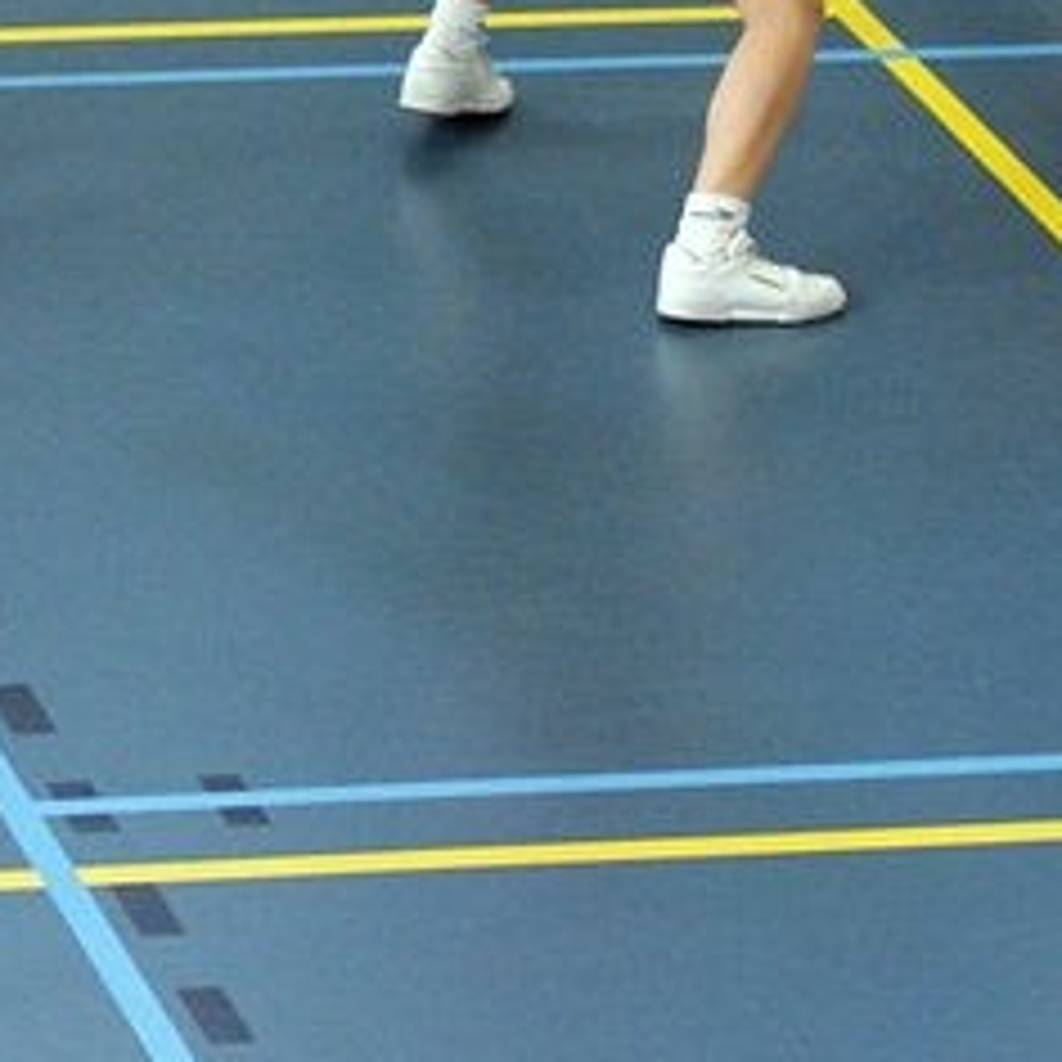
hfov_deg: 6.0
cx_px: -338
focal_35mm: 291
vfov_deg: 5.9
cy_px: -632
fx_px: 10106
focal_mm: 45
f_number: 4
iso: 800
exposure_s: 1/200
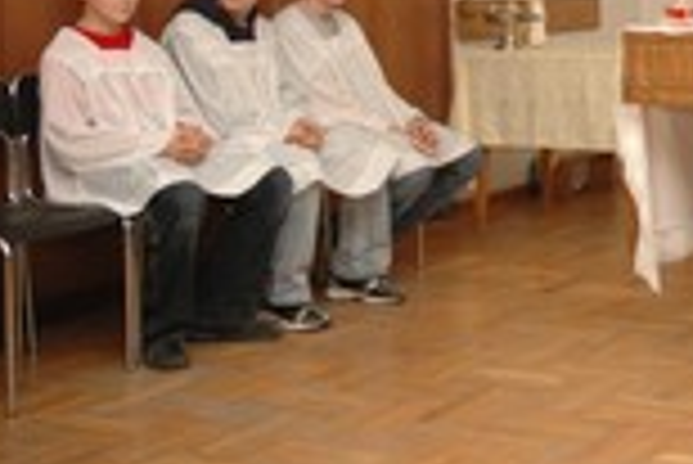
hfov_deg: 25.4
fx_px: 1349
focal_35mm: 70
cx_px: 868
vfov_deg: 18.9
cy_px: -5
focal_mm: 18
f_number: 3.5
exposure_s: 1/60
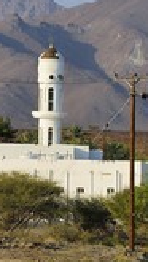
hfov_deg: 2.4
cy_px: 141
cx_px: 33
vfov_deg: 4.3
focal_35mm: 507
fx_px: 3532
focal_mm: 190
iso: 200
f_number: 6.3
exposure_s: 1/800
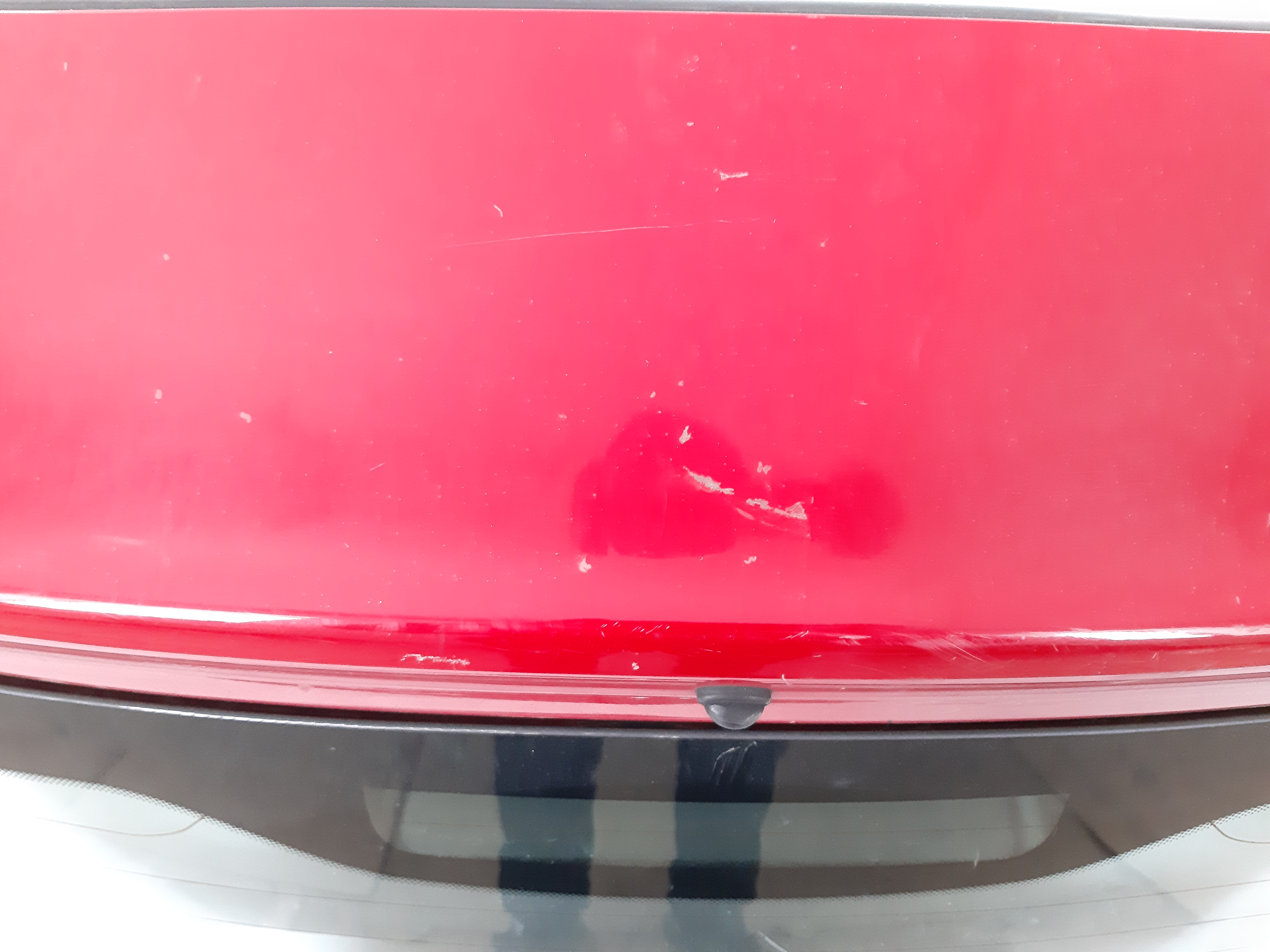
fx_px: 991
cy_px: 476
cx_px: 635
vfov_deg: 51.4
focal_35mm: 27
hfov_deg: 65.3
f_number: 1.7
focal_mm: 3.93
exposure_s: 1/25
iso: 500
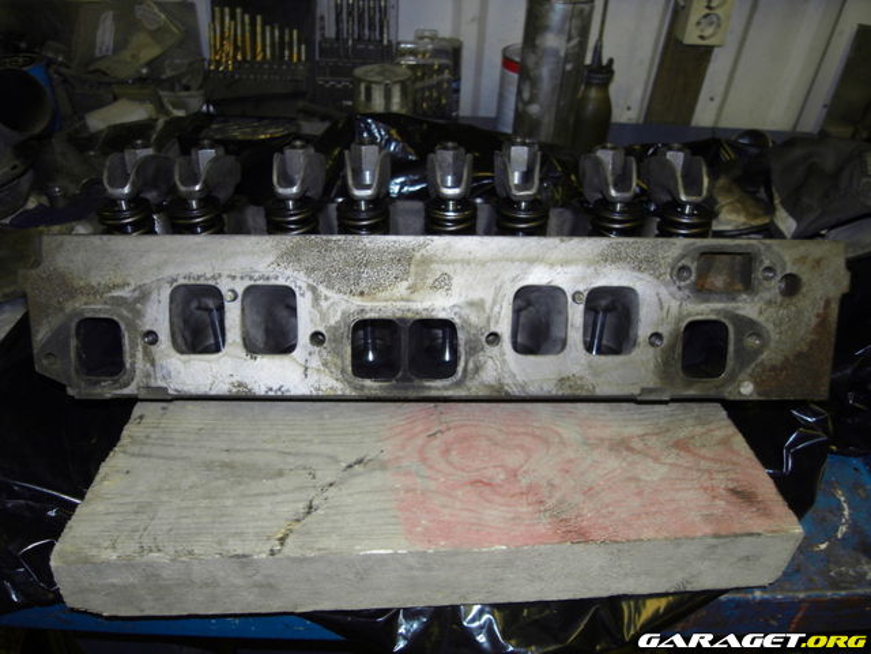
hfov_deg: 71.6
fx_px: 604
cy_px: 327
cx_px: 436
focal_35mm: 24
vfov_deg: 56.8
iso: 100
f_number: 2.8
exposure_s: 1/40
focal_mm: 4.3
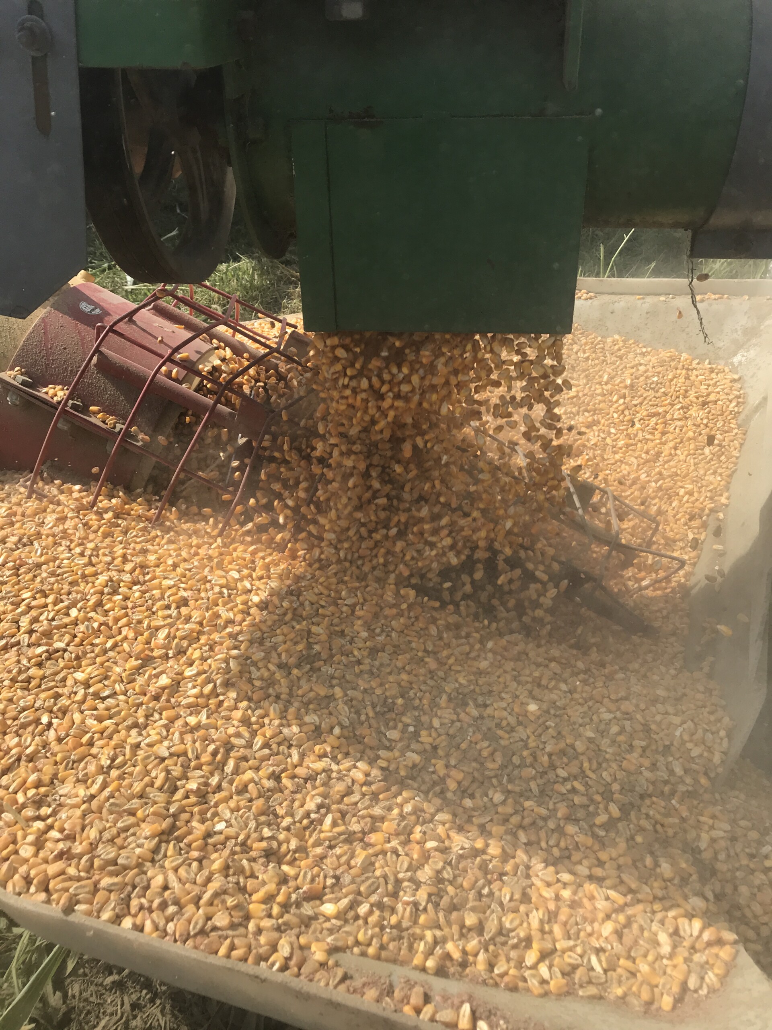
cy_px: 515
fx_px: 833
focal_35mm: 28
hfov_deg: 49.7
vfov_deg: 63.4
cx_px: 386
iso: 20
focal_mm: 3.99
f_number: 1.8
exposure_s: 1/1742
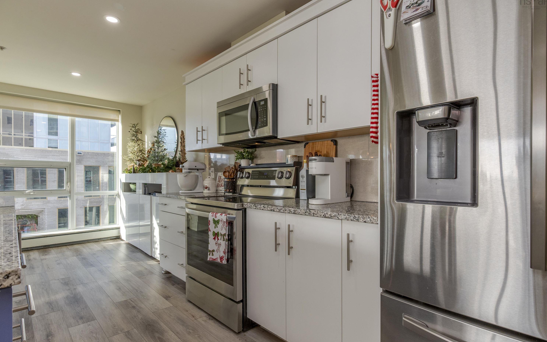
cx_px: 268
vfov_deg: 62.2
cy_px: 180
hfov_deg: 88.0
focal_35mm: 19
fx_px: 283
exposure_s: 1/60
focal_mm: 12
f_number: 8
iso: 500
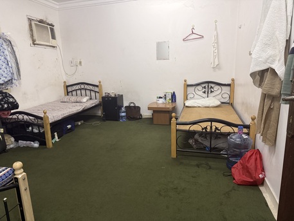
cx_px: 147
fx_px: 204
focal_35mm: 24
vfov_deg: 56.8
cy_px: 110
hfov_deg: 71.6
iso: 400
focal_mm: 6.76
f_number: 1.78
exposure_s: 1/60
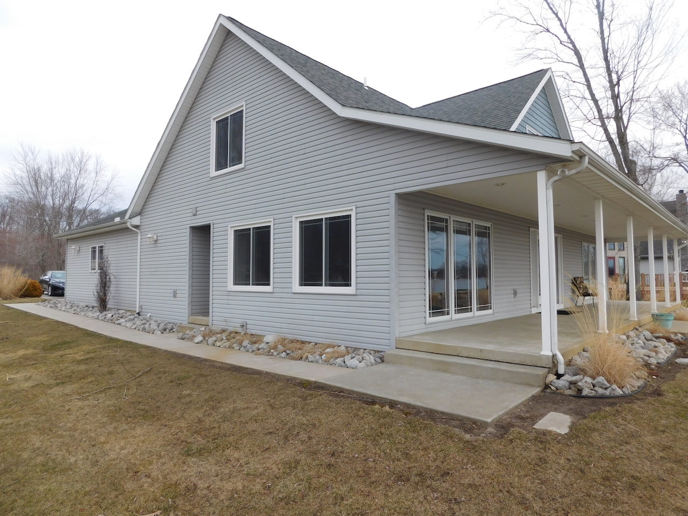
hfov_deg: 73.9
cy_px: 258
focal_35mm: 23
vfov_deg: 58.9
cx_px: 344
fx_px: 457
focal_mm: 4
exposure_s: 1/800
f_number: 3
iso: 125
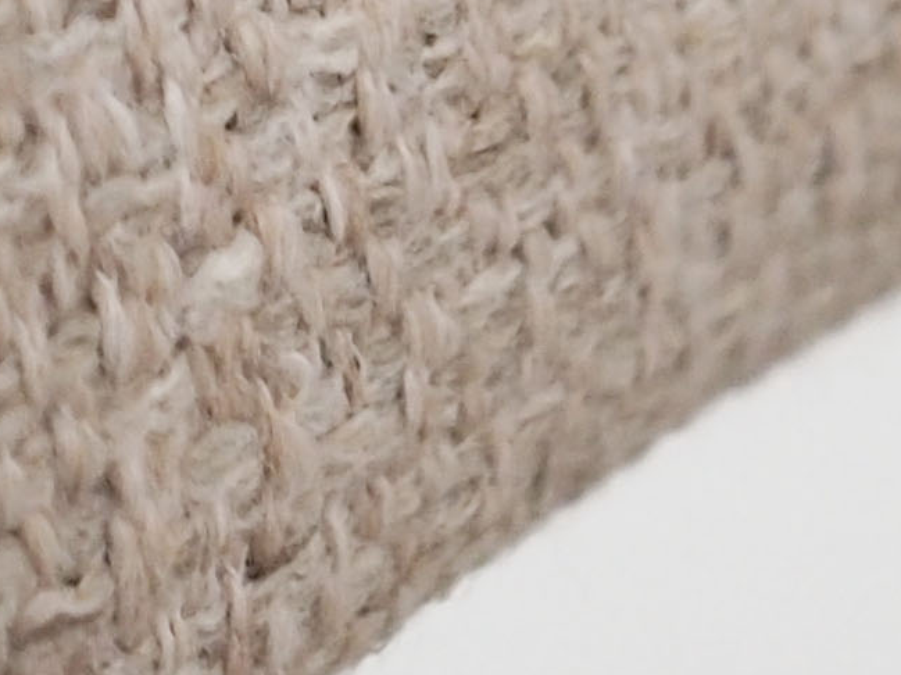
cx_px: -428
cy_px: -1135
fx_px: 6920
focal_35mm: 266
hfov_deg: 7.3
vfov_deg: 5.3
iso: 400
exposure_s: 1/100
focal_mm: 17
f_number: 2.8
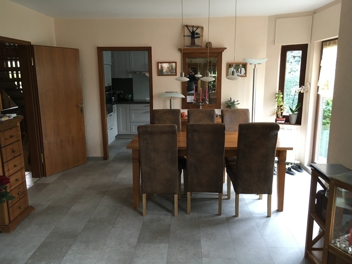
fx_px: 295
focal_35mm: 29
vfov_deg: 48.2
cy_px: 132
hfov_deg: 61.7
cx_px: 176
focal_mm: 4.15
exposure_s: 1/33
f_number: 2.2
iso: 160
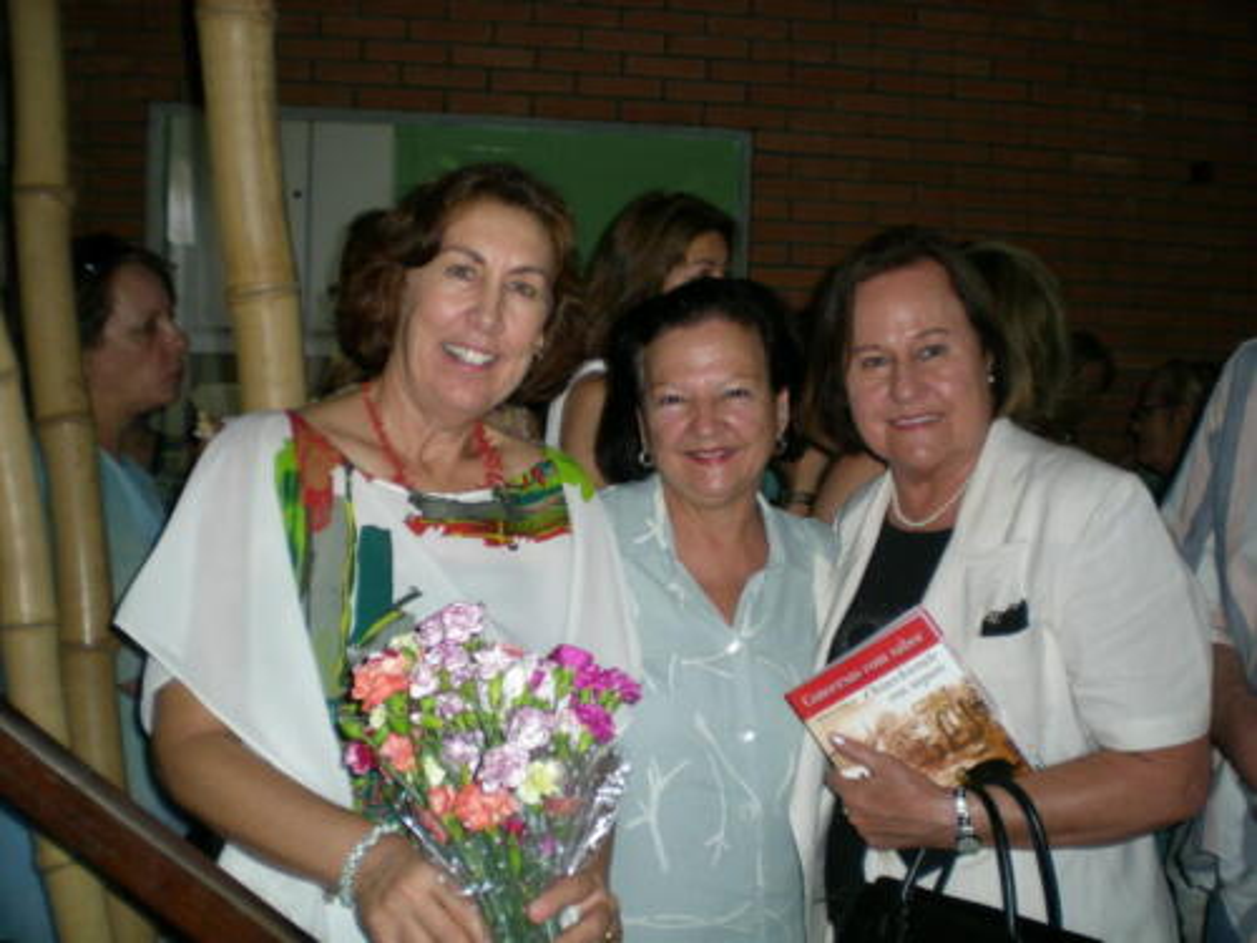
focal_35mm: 38
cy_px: 472
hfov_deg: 49.0
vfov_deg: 37.7
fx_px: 1380
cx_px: 628
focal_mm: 6.3
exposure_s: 1/60
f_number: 3.1
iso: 50
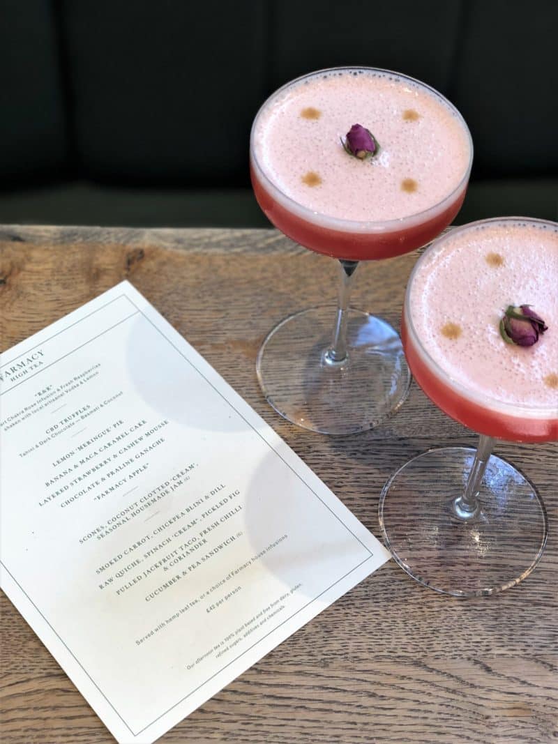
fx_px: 1225
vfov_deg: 33.8
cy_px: 372
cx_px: 279
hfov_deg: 25.7
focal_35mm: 57
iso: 25
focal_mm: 6.6
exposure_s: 1/50
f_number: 2.8
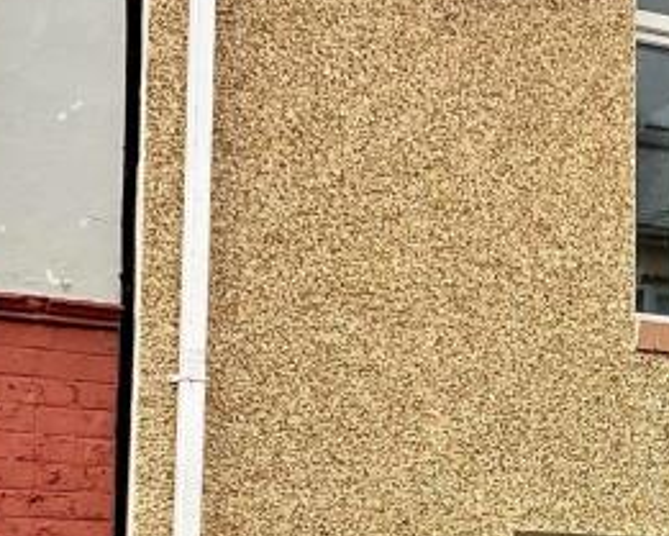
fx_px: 2199
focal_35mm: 111
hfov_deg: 16.7
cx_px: 743
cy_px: 454
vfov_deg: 13.8
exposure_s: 1/613
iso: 16
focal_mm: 3
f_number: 1.8
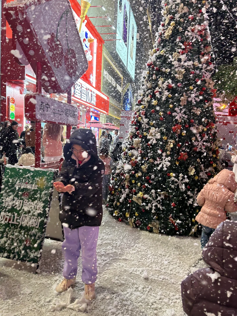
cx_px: 118
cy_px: 158
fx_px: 237
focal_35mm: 26
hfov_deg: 53.1
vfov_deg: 67.3
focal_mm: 5.7
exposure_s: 1/100
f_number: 1.5
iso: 80
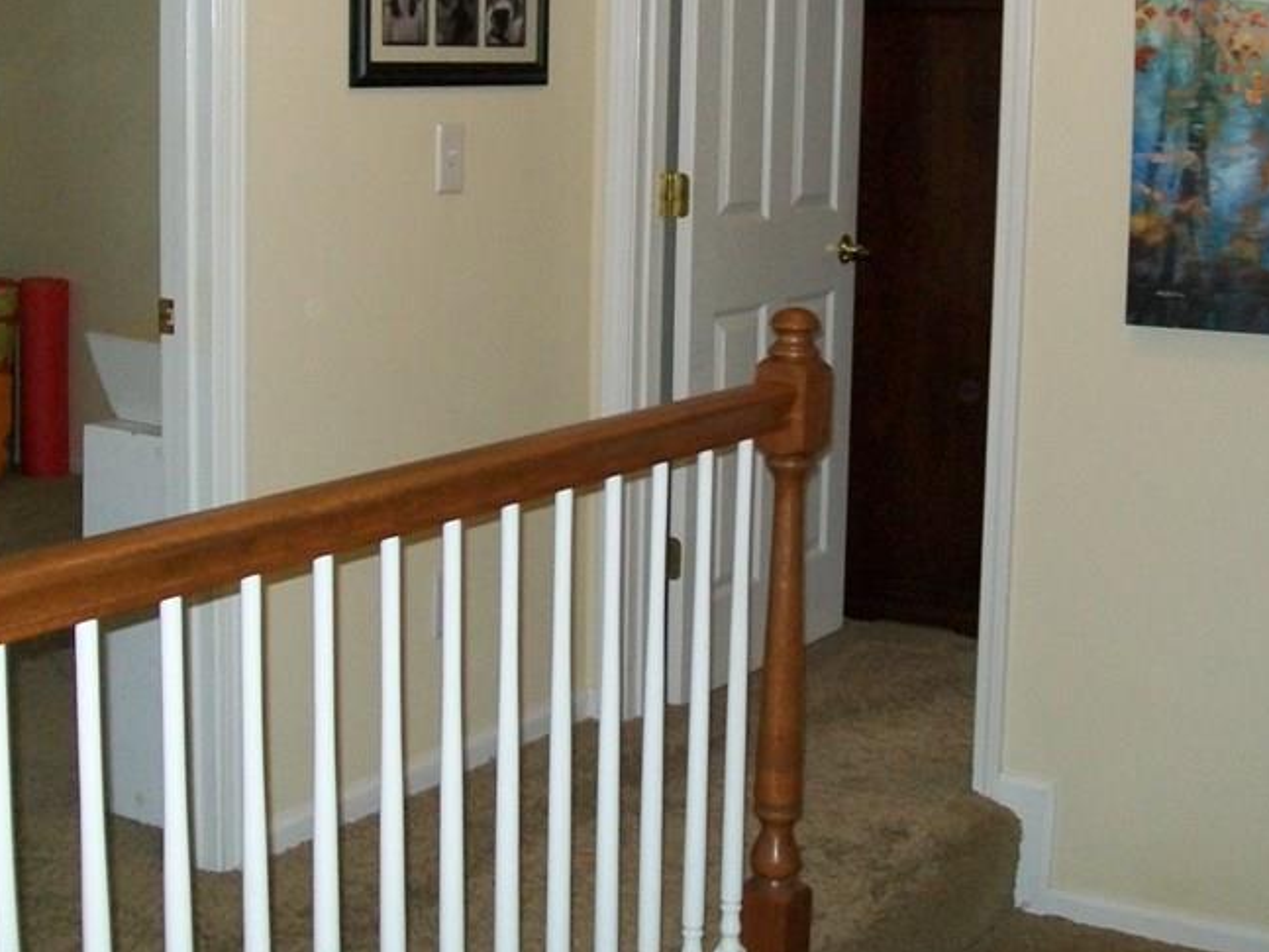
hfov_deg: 33.8
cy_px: 310
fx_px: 2089
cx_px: 665
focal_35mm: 57
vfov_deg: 25.5
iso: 160
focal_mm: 6
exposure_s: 1/60
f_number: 2.7
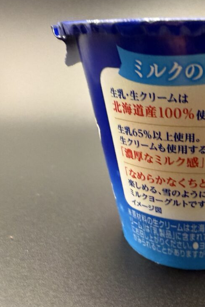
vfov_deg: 54.4
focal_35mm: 35
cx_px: 208
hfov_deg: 34.2
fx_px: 299
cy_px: 149
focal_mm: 2.22
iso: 500
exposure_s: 1/48
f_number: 2.2
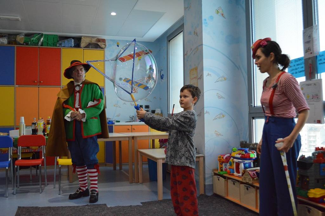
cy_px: 108
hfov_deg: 53.2
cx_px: 162
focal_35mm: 36
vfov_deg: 36.8
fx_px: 325
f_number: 4
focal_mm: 24
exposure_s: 1/500
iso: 2200
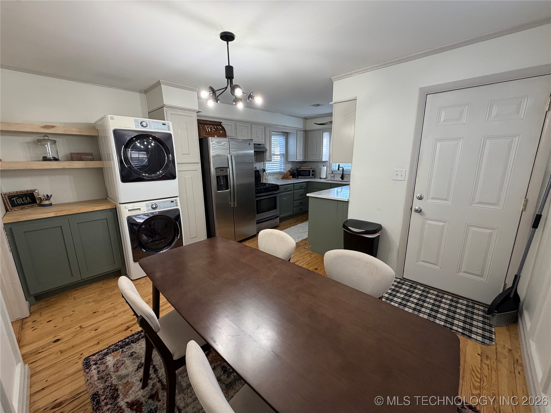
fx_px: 223
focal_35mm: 14
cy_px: 206
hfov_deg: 102.1
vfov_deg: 85.7
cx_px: 276
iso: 250
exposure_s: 1/60
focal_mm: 2.22
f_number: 2.2
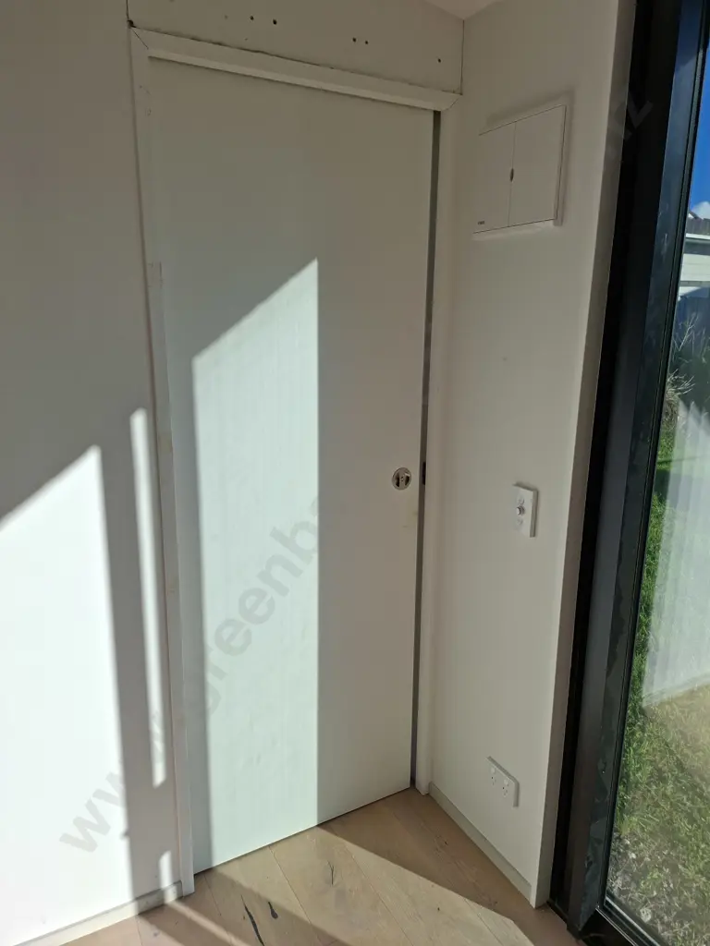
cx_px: 355
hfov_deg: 58.9
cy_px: 473
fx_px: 629
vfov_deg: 73.9
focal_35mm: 23
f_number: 1.8
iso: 50
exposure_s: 1/2950
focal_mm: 5.54
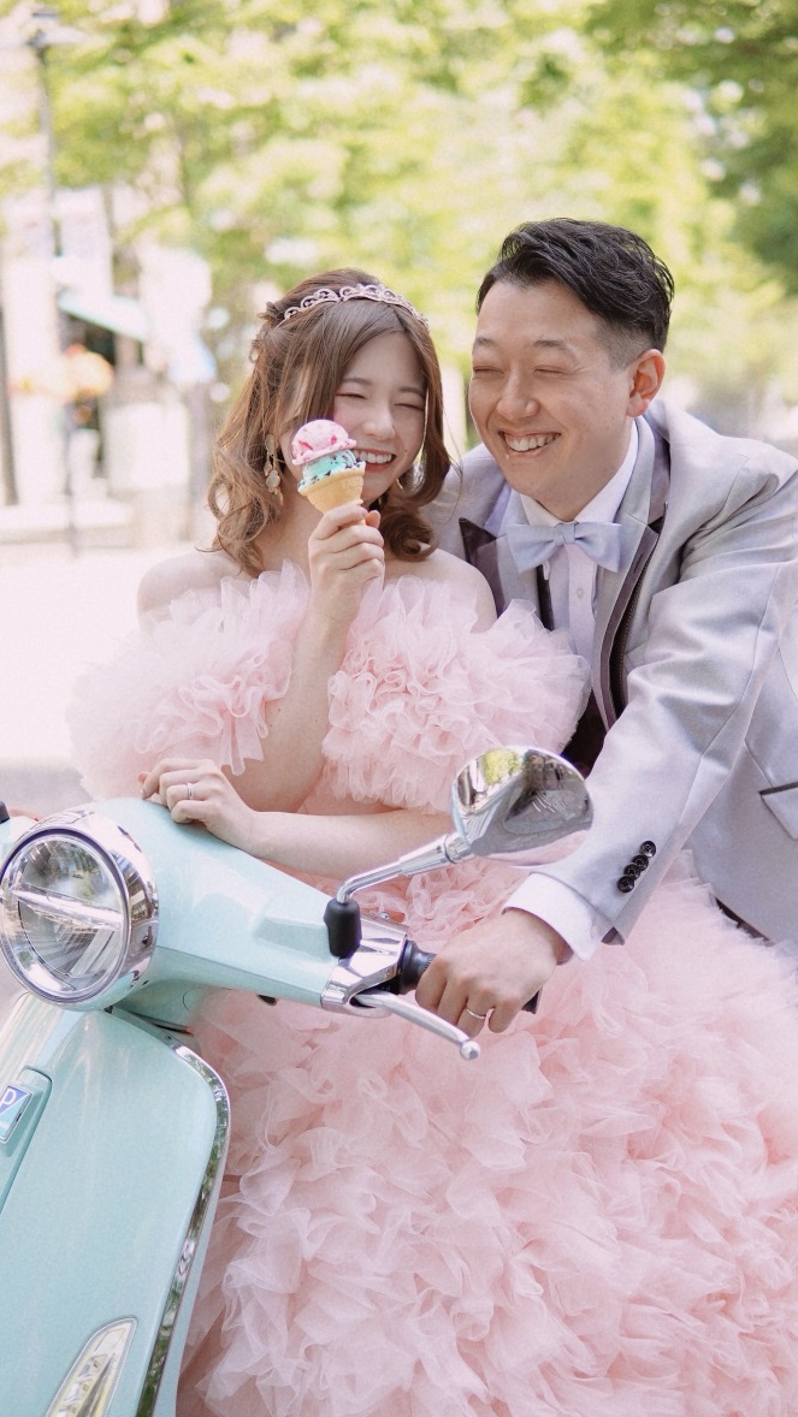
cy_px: 713
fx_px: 1805
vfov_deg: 42.9
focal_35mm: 48
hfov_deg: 24.9
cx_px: 422
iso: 800
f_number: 1.4
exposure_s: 1/250
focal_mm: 30
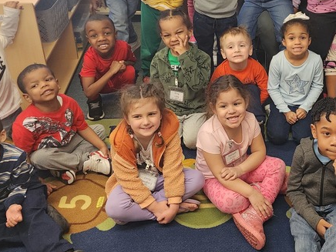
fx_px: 524
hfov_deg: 34.6
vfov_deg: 26.7
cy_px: 66
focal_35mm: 54
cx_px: 262
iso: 200
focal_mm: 6.4
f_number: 1.8
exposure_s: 1/120
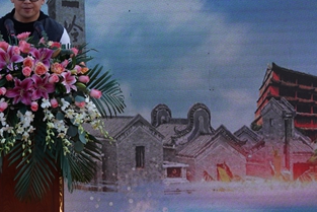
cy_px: 82
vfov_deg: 6.8
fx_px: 1771
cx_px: 17
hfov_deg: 10.2
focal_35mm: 201
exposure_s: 1/100
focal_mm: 105
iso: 100
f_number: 7.1
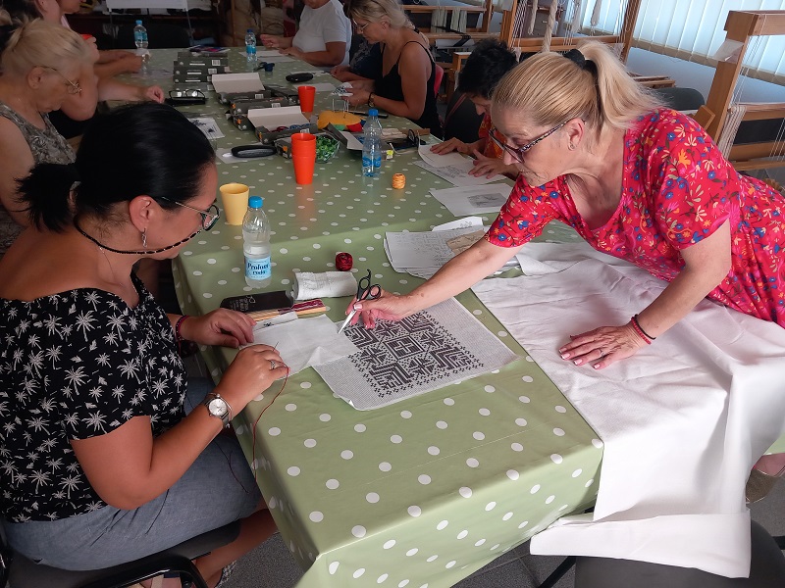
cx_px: 392
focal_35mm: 27
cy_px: 294
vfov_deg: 51.4
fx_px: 612
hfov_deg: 65.3
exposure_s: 1/50
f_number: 1.8
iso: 80
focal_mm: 4
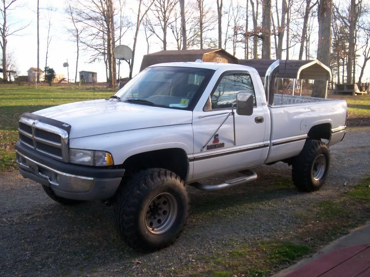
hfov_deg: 51.4
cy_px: 138
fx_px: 385
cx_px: 185
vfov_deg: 39.7
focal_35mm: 36
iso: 100
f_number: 4.5
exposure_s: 1/81.9
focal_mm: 5.9
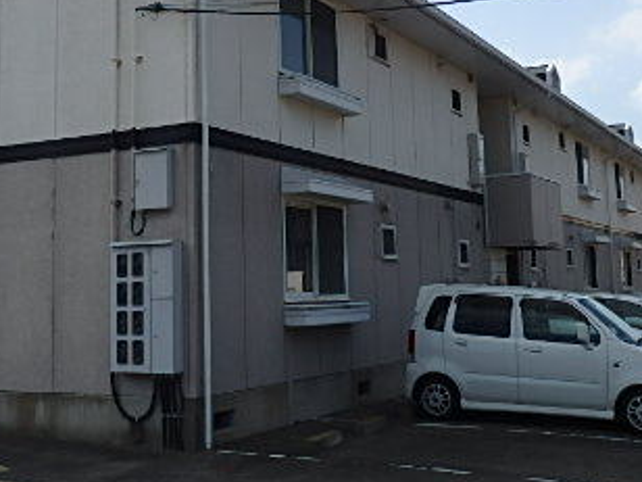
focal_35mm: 52
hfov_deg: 36.7
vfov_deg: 27.8
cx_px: 267
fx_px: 964
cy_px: 154
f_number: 8.7
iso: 125
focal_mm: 4.5
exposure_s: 1/320
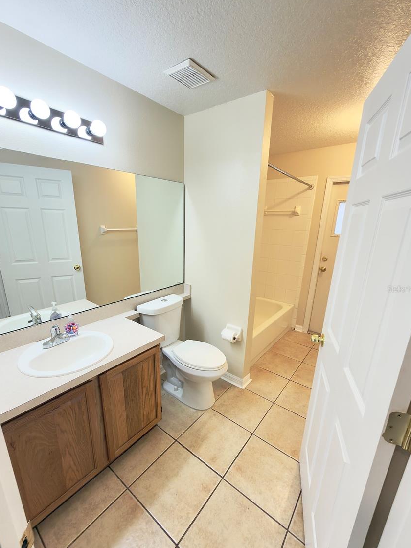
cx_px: 202
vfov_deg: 98.1
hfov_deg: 81.7
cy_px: 289
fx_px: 237
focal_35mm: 15
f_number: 2.2
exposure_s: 1/30
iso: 64
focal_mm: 2.22
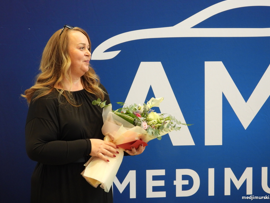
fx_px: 655
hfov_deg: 23.3
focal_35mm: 84
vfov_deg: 17.6
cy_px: 97
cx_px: 136
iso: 400
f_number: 3.5
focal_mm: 14.4
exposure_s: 1/40
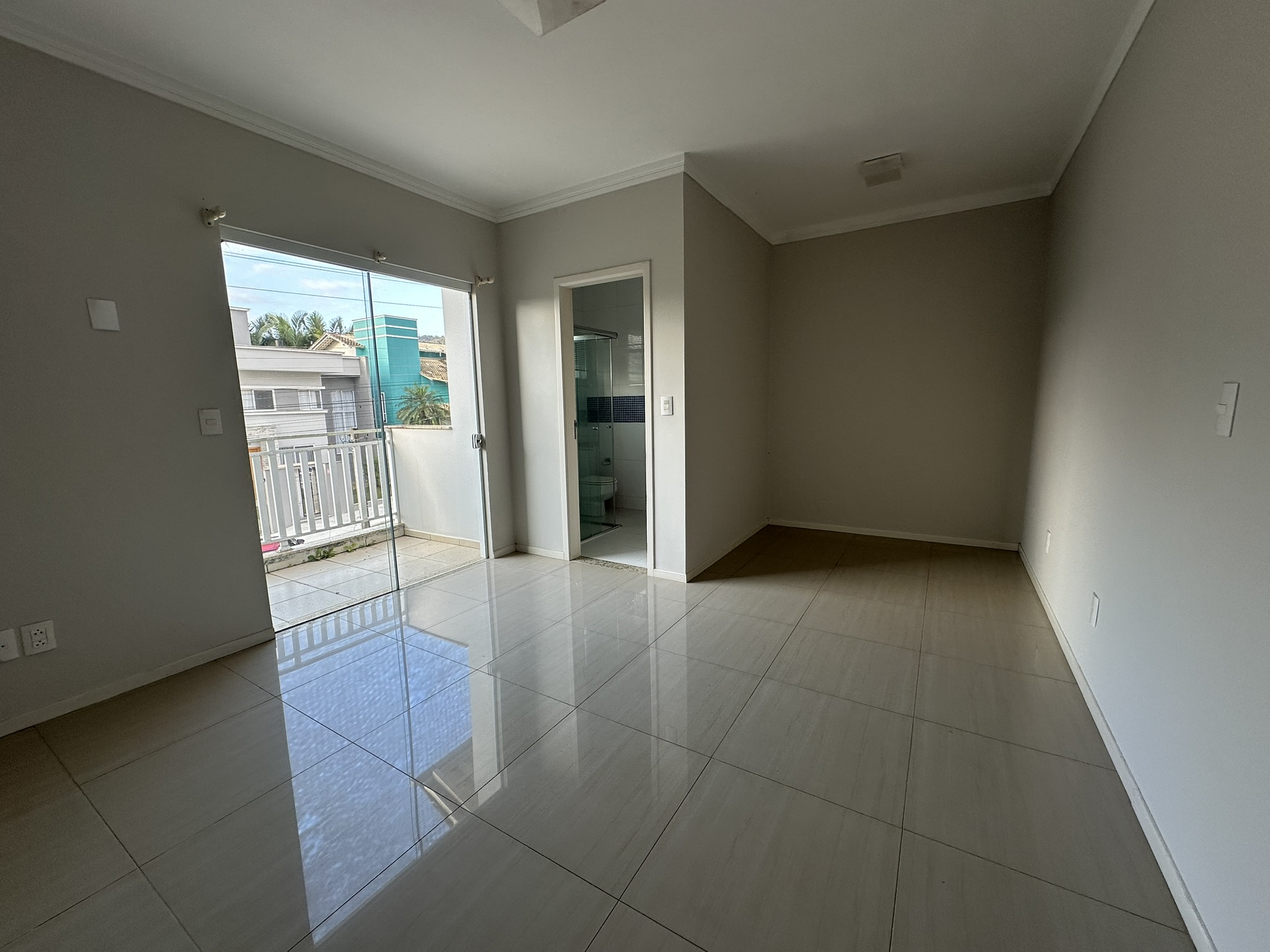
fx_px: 514
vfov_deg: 85.7
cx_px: 635
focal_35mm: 14
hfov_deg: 102.1
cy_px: 476
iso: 40
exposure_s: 1/99
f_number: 2.2
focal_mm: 2.22
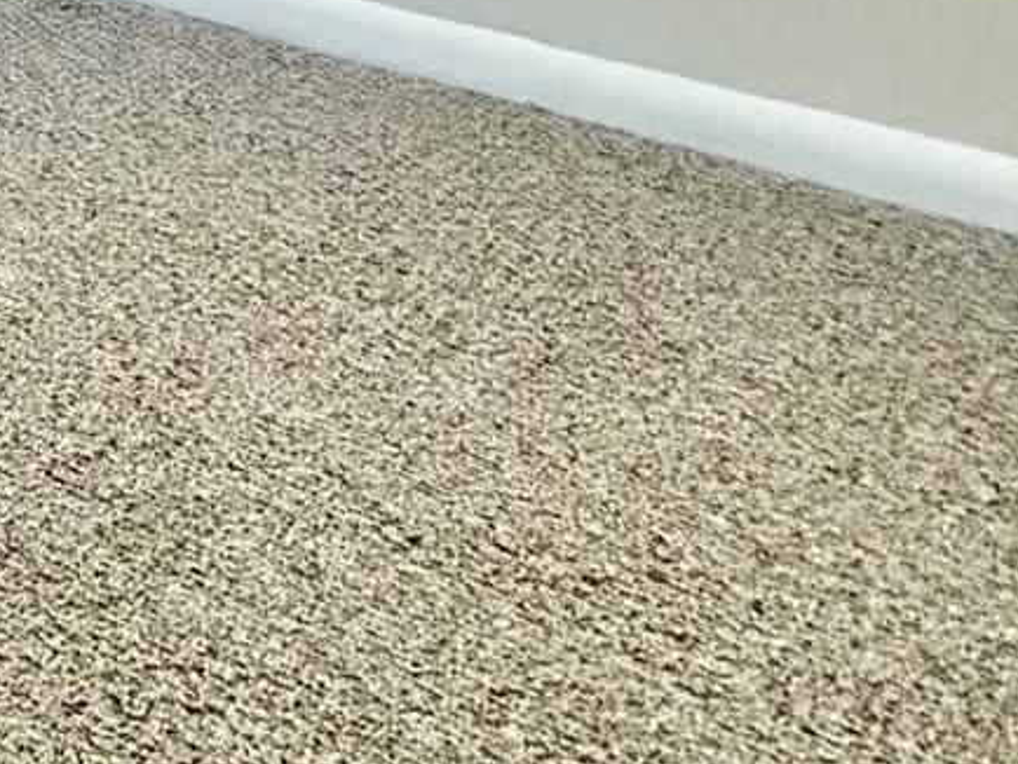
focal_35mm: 66
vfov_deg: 17.4
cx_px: -389
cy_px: -673
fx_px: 1942
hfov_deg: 24.6
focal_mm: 2.22
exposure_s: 1/121
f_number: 2.2
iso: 320
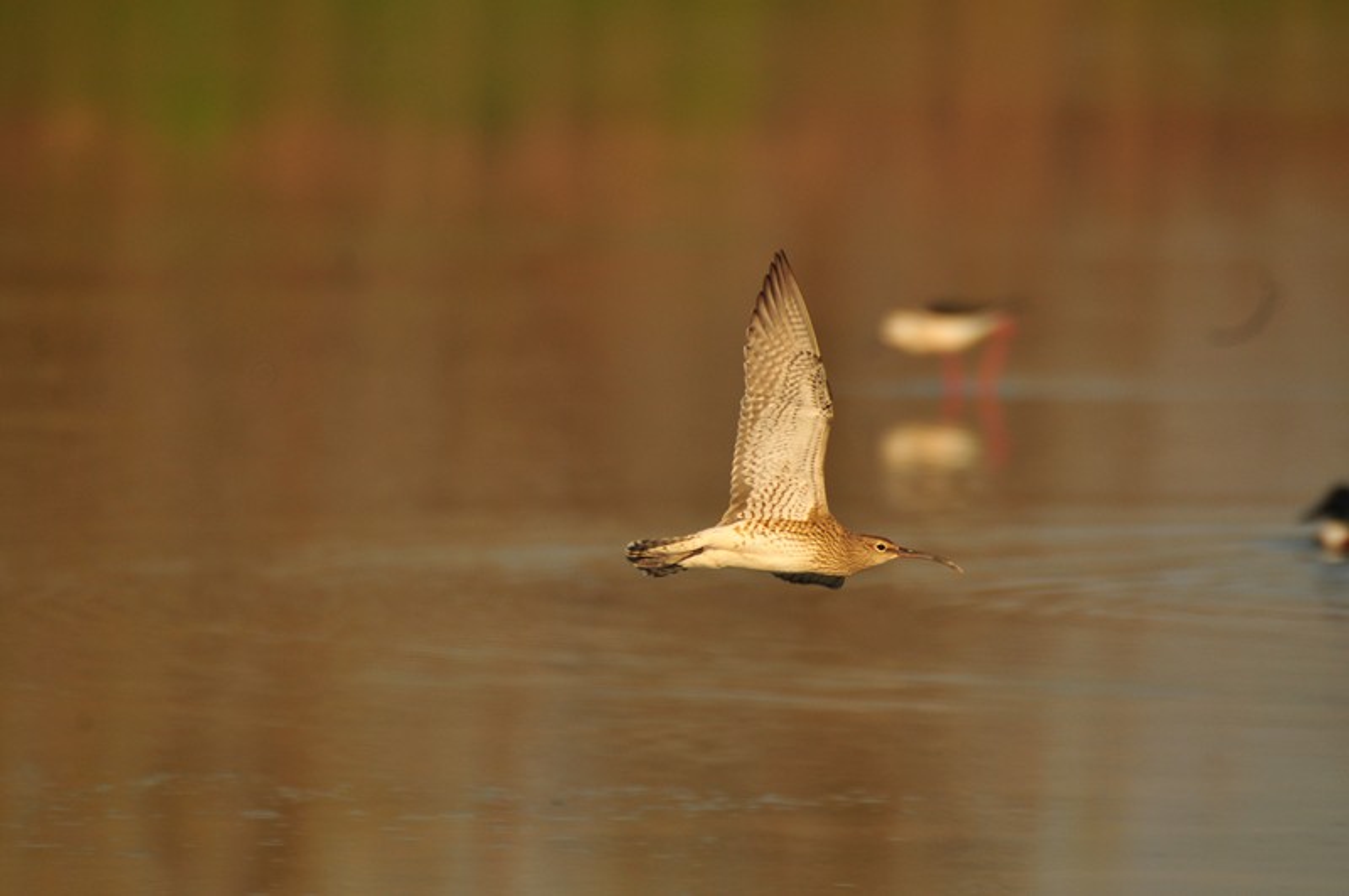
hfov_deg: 2.8
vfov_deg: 1.8
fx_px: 28064
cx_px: 674
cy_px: 448
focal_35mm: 750
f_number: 6.3
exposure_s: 1/1000
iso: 200
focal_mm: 500
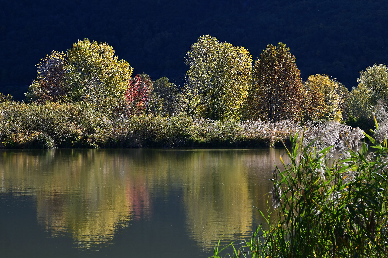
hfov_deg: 19.5
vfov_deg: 13.0
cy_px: 129
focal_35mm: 105
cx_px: 194
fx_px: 1131
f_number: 16
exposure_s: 1/100
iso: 200
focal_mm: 105
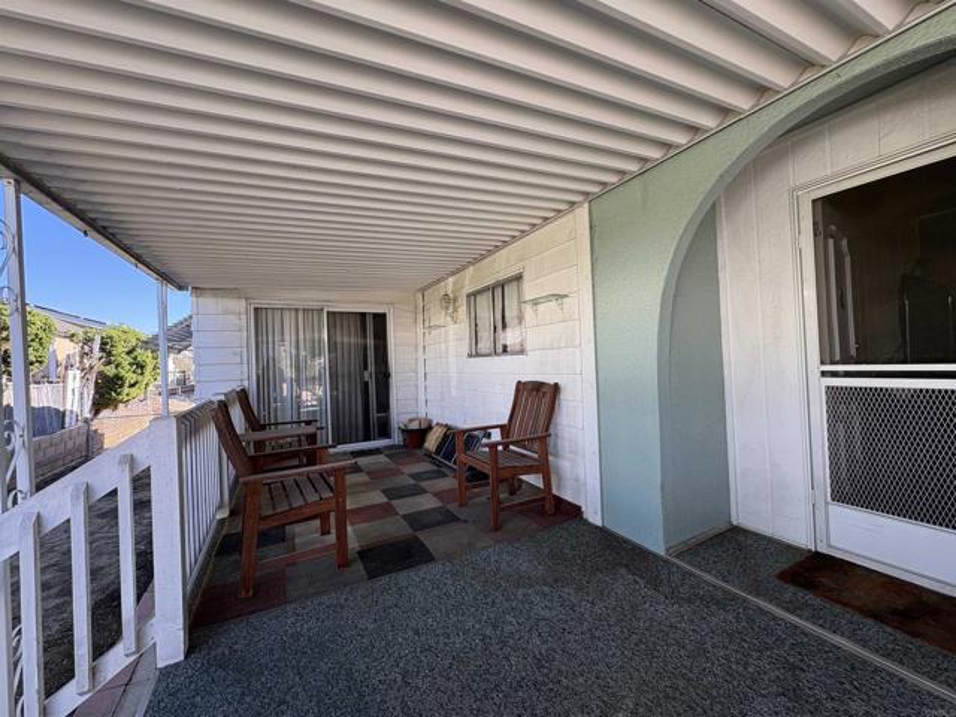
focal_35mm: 14
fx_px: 387
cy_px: 358
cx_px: 478
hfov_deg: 102.1
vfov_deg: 85.7
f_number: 2.2
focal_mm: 2.22
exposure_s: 1/163
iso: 40
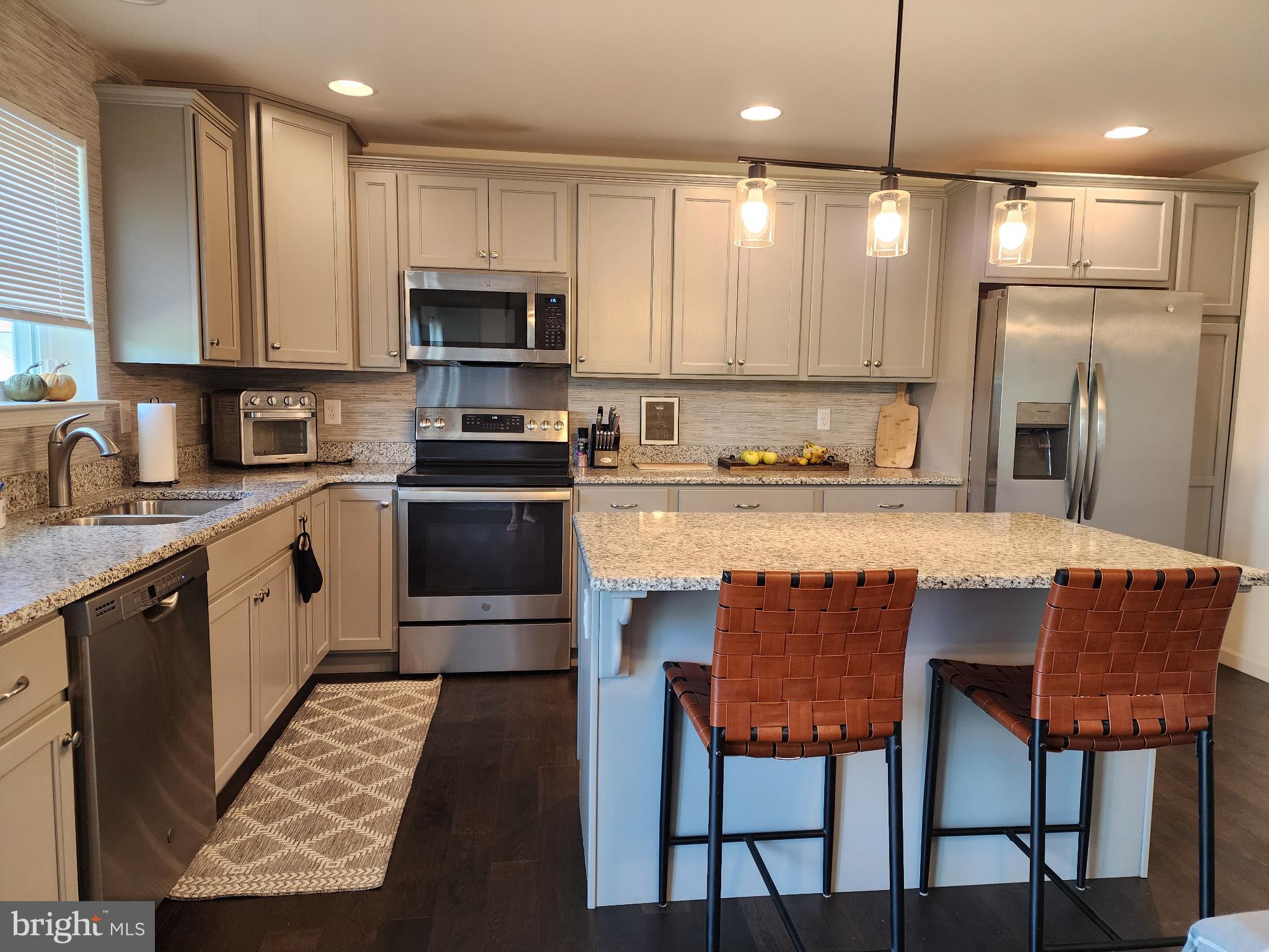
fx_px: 843
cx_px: 634
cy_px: 476
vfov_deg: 58.9
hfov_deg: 73.9
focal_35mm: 23
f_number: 1.8
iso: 400
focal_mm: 6.4
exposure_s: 1/120
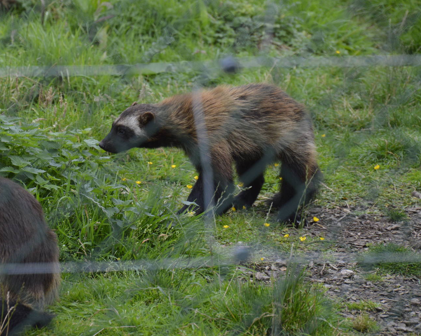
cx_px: 197
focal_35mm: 237
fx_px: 2948
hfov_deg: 8.2
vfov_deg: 6.5
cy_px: 166
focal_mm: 135
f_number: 6
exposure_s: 1/500
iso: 900
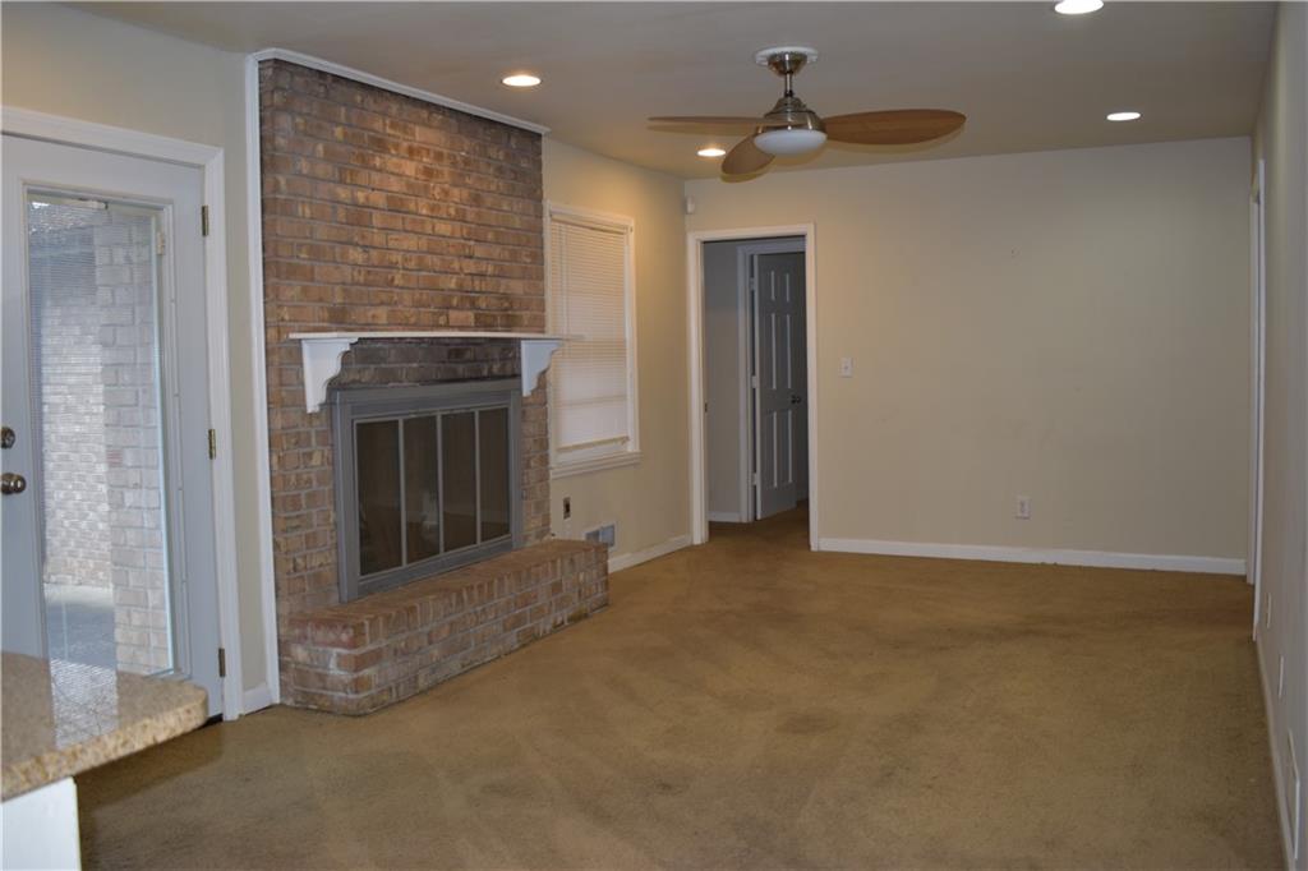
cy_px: 436
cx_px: 654
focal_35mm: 32
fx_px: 1144
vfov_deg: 41.7
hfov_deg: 59.5
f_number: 3.8
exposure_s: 1/30
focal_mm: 21
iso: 220
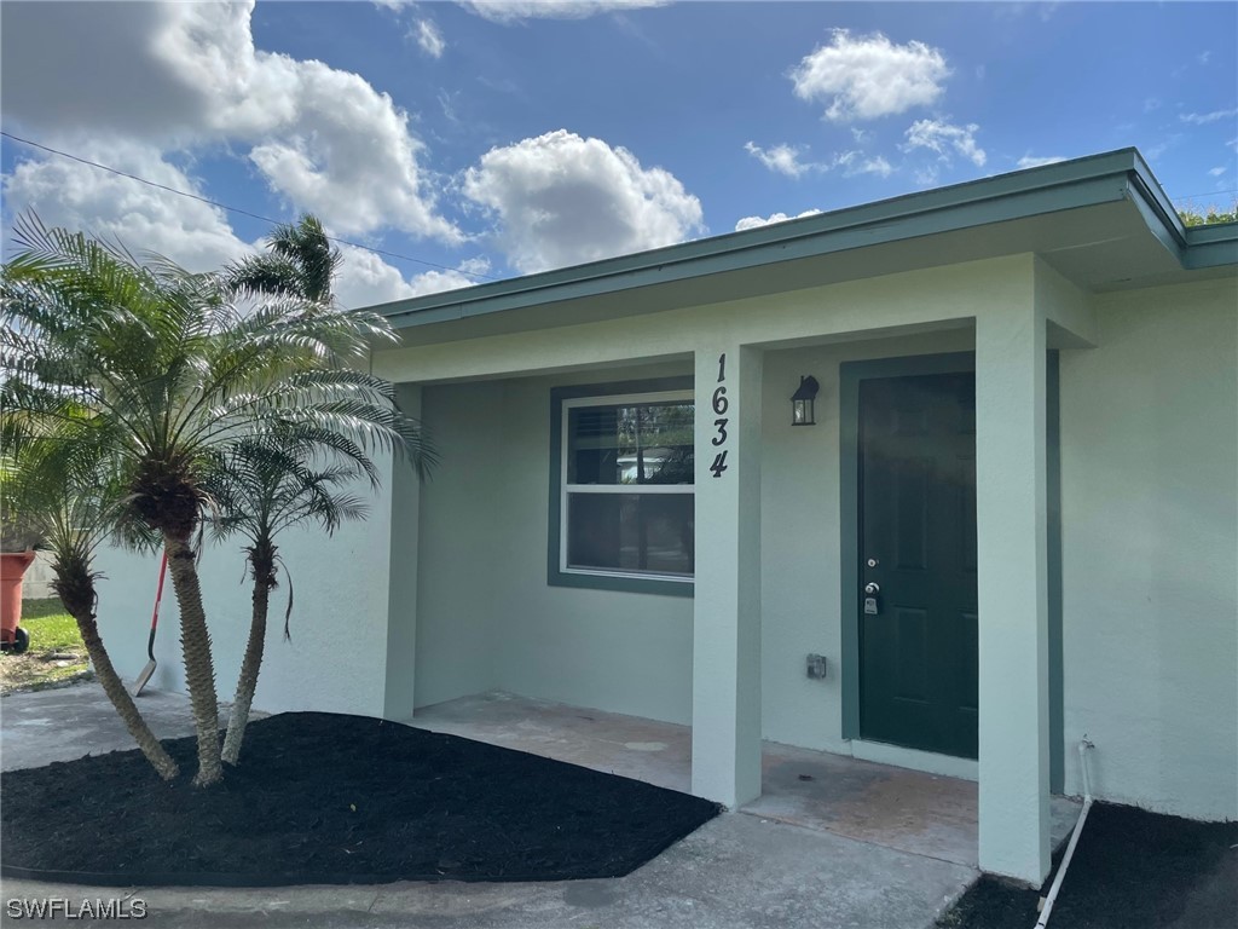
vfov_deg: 53.1
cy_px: 464
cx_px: 619
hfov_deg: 67.3
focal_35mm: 26
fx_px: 930
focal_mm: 4.2
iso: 32
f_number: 1.6
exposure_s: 1/3731
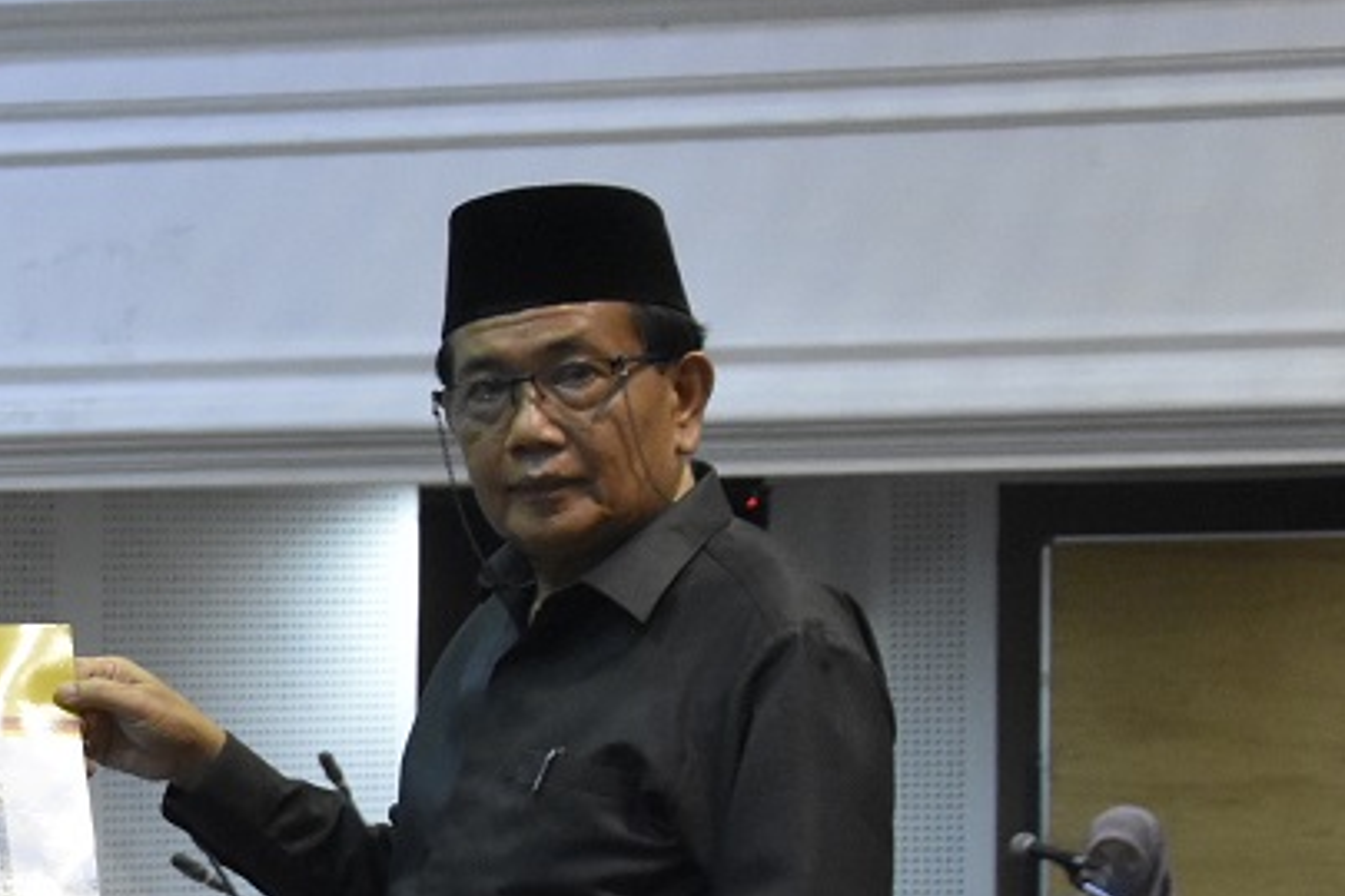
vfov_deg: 9.6
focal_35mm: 140
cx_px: -744
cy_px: 1122
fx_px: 5230
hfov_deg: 13.7
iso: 2800
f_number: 4
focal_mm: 28
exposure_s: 1/60
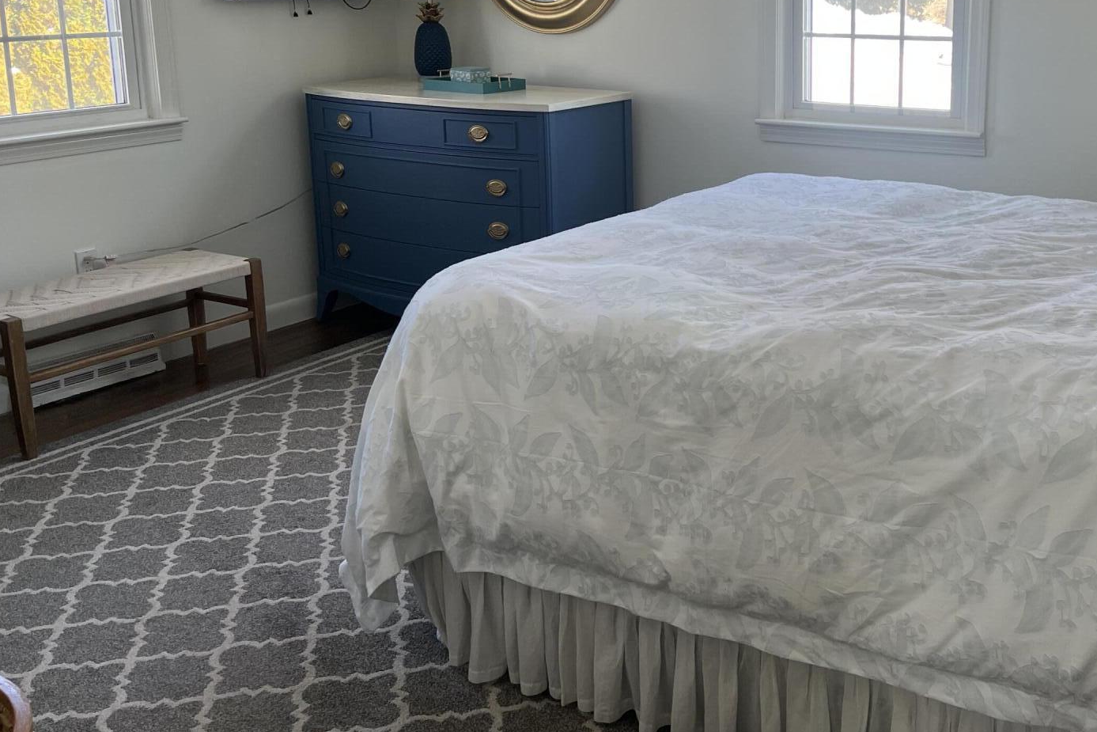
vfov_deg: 33.6
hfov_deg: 48.1
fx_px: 1188
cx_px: 786
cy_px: 190
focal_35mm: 39
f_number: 1.5
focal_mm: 5.7
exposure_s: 1/120
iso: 64
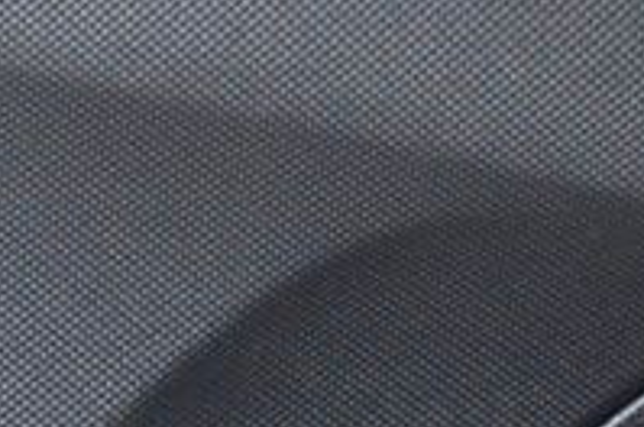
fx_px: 8287
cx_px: -36
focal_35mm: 464
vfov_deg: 3.0
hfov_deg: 4.4
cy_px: 322
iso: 2500
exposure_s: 1/200
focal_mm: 60
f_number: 5
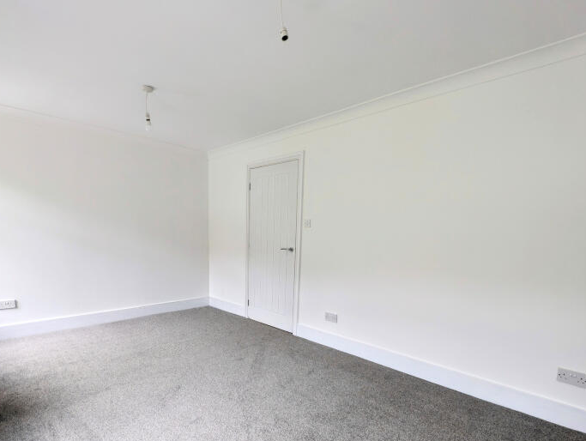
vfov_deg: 70.5
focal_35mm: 18
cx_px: 282
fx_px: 305
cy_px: 276
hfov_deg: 87.6
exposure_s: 1/51.5
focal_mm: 2.23
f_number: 1.95
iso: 22
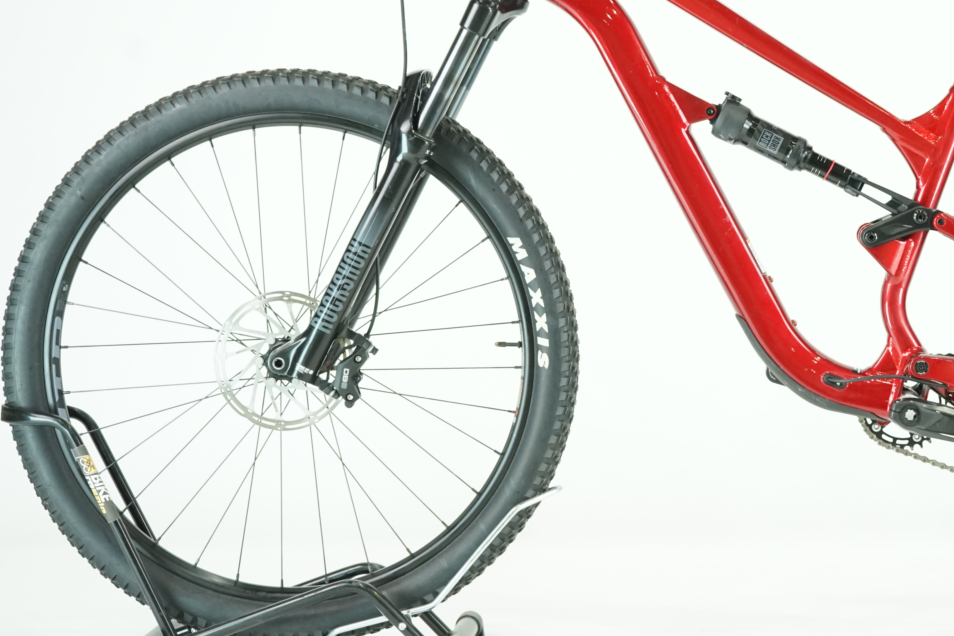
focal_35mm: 86
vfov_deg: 15.8
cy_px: 180
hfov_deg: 23.3
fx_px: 2279
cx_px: 765
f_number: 5
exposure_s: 1/200
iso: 2500
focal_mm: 53
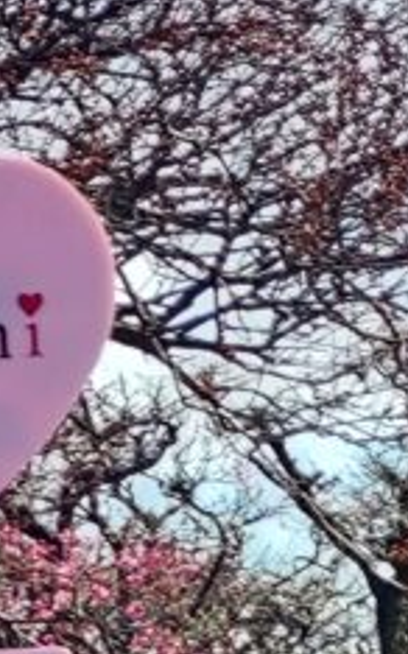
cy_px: 702
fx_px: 2583
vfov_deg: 14.1
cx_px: -917
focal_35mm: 145
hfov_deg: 7.6
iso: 50
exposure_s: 1/684
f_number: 2
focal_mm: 4.6
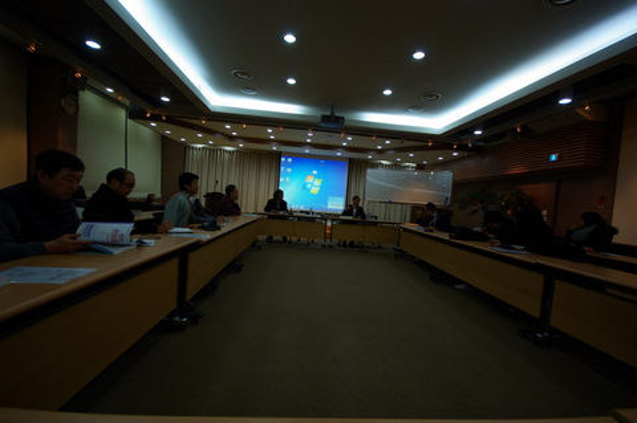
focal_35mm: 15
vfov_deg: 77.2
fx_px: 265
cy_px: 212
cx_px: 318
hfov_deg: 100.4
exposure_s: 1/20
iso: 100
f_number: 4
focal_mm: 10
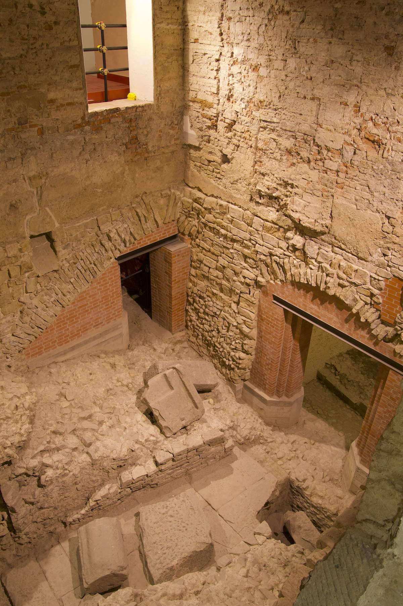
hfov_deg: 47.8
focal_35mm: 27
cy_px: 303
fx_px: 454
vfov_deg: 67.4
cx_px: 202
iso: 200
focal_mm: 18
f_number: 8
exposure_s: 1
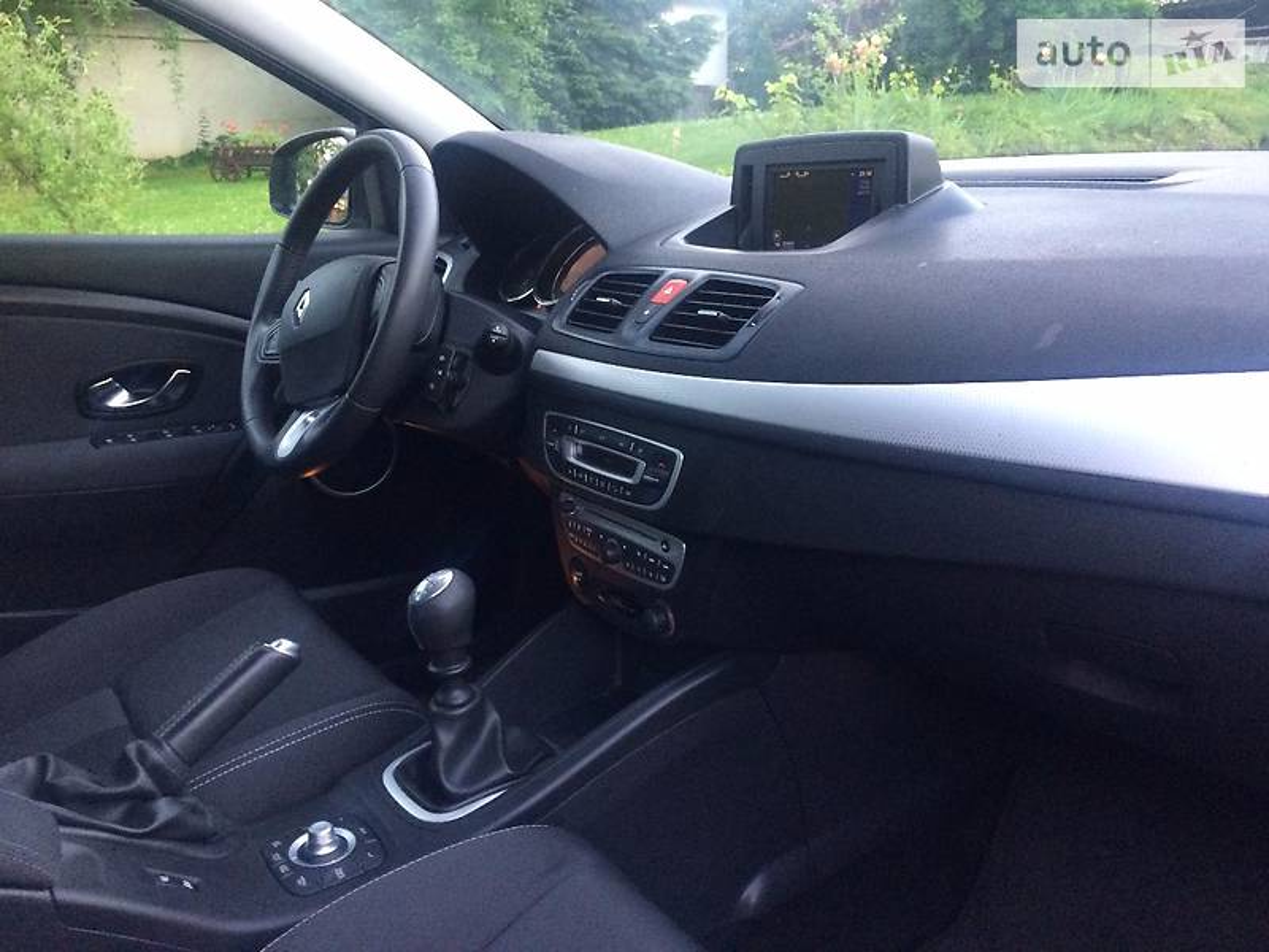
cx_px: 634
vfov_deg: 48.2
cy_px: 476
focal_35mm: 29
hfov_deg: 61.7
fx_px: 1063
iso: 320
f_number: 2.2
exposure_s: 1/33
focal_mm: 4.2
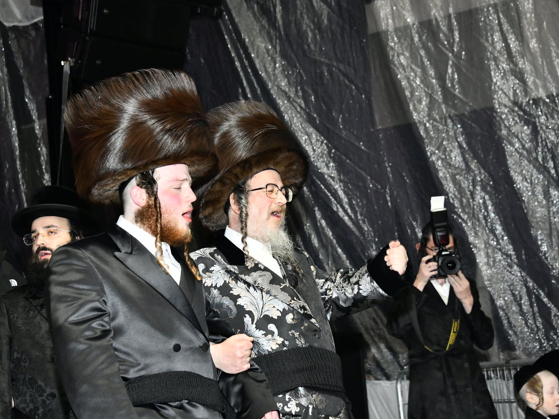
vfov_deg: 21.6
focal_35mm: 68
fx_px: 1098
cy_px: 212
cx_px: 256
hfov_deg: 28.6
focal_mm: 62
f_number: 5.6
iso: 2000
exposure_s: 1/160
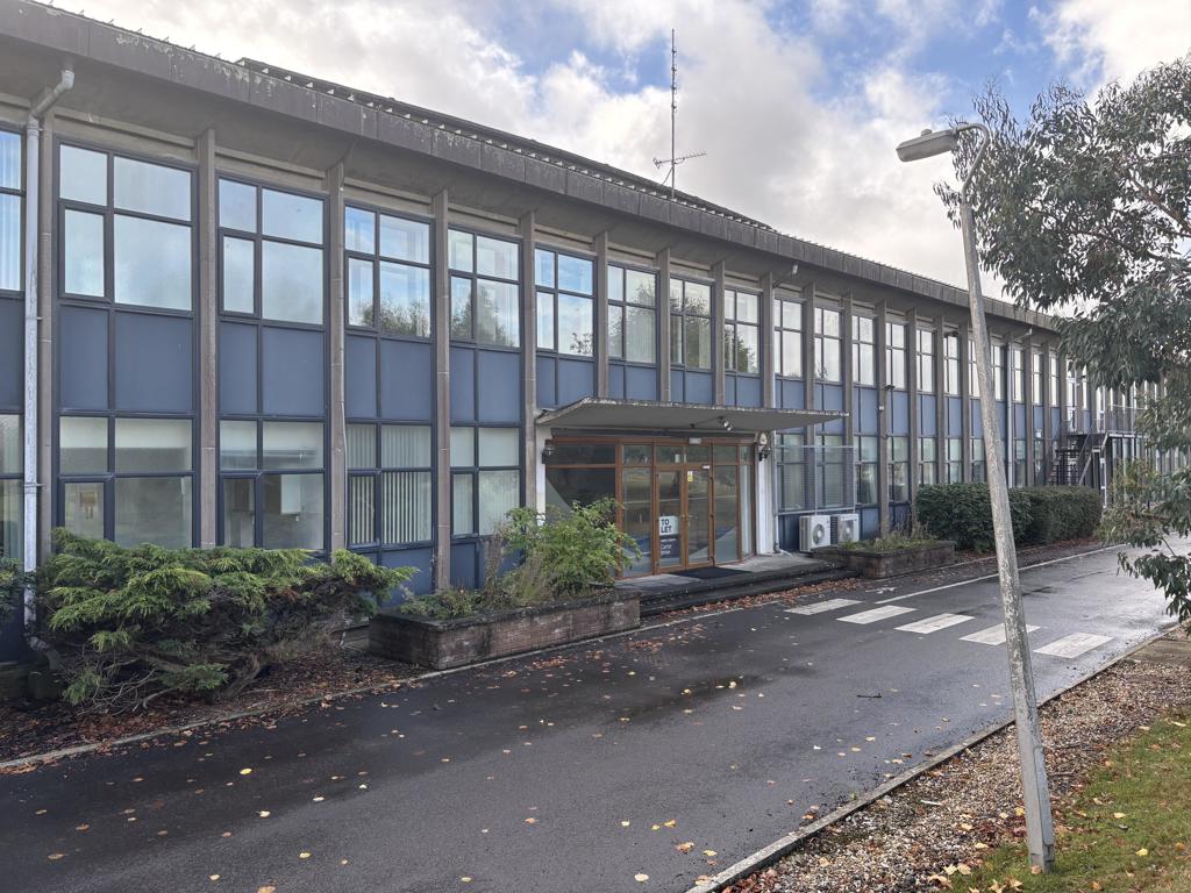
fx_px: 895
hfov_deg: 67.3
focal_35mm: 26
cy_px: 446
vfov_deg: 53.1
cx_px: 596
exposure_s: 1/559
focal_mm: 5.96
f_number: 1.6
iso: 50
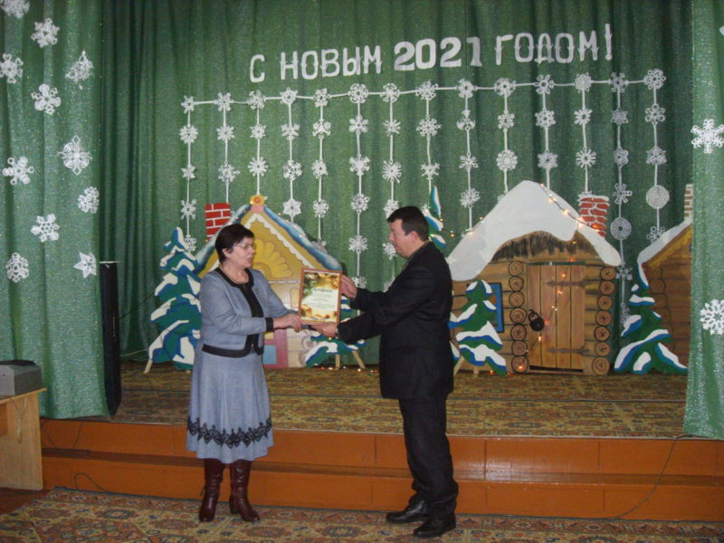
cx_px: 362
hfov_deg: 54.0
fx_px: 711
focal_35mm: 34
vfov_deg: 41.8
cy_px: 272
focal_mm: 6.3
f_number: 2.8
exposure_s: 1/45
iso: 320
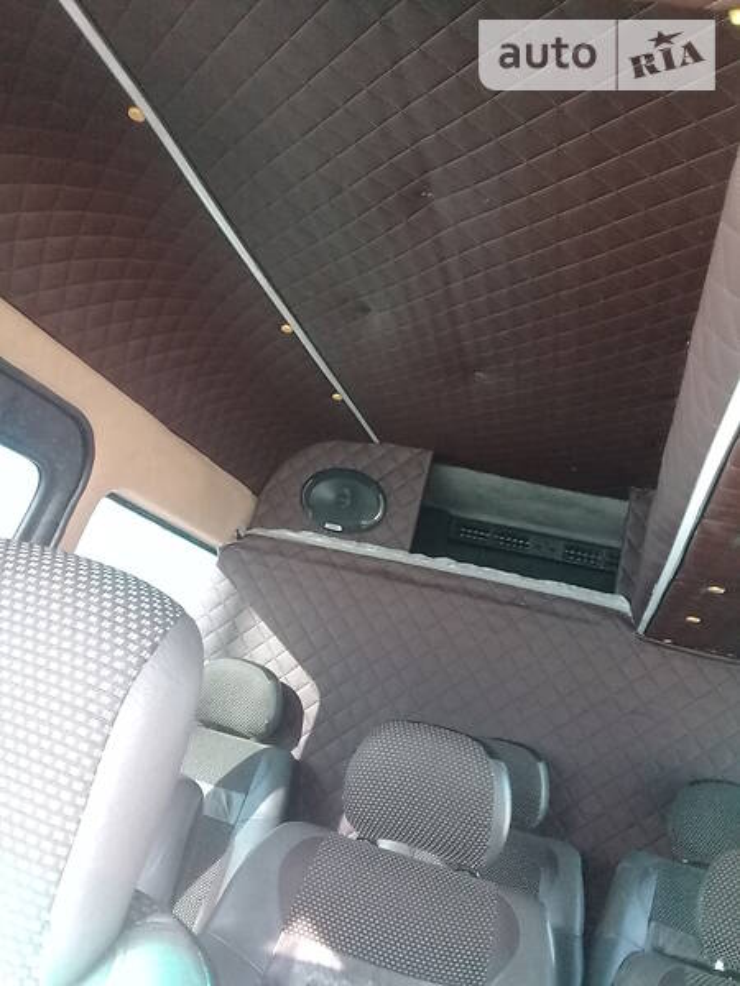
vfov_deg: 58.4
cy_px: 493
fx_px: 884
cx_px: 370
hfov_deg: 45.4
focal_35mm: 31
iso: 250
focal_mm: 3.3
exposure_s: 1/33
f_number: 2.2
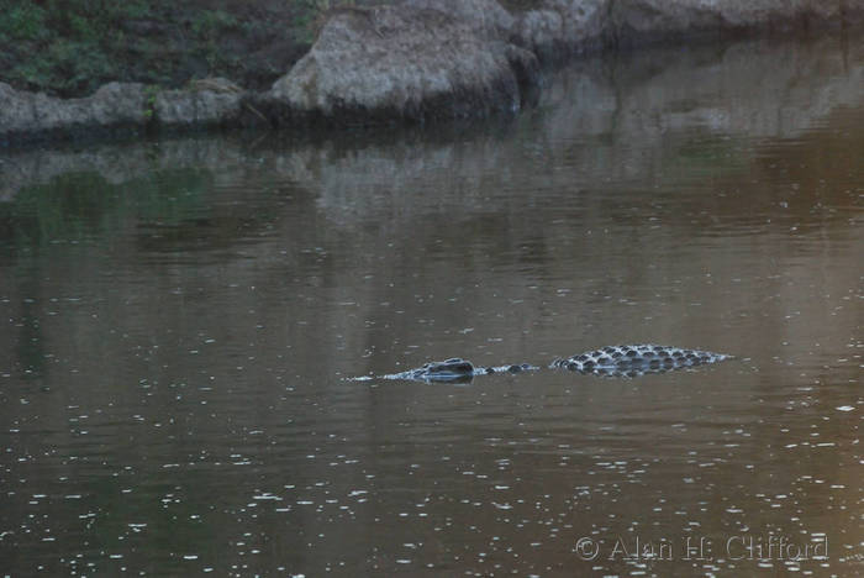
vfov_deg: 2.3
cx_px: 432
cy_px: 289
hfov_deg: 3.4
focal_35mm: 600
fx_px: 14412
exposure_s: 1/400
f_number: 5.6
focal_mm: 400
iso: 1600
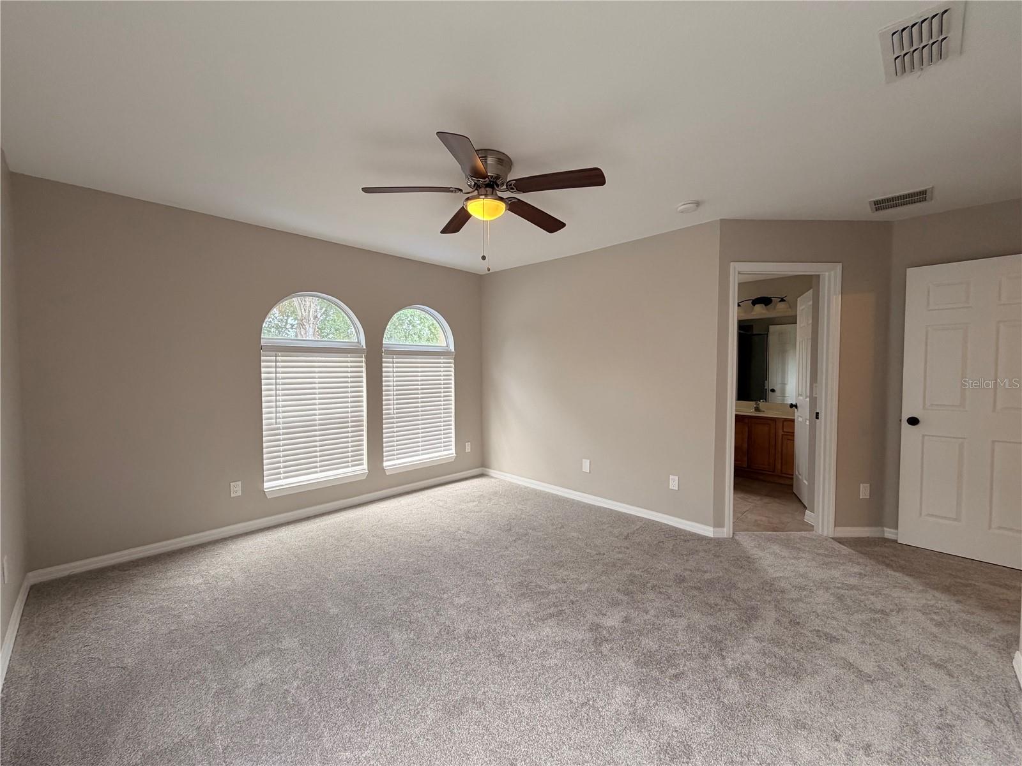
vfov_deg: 85.7
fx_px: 413
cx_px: 511
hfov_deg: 102.1
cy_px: 383
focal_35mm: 14
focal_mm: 2.22
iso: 160
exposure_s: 1/121
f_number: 2.2
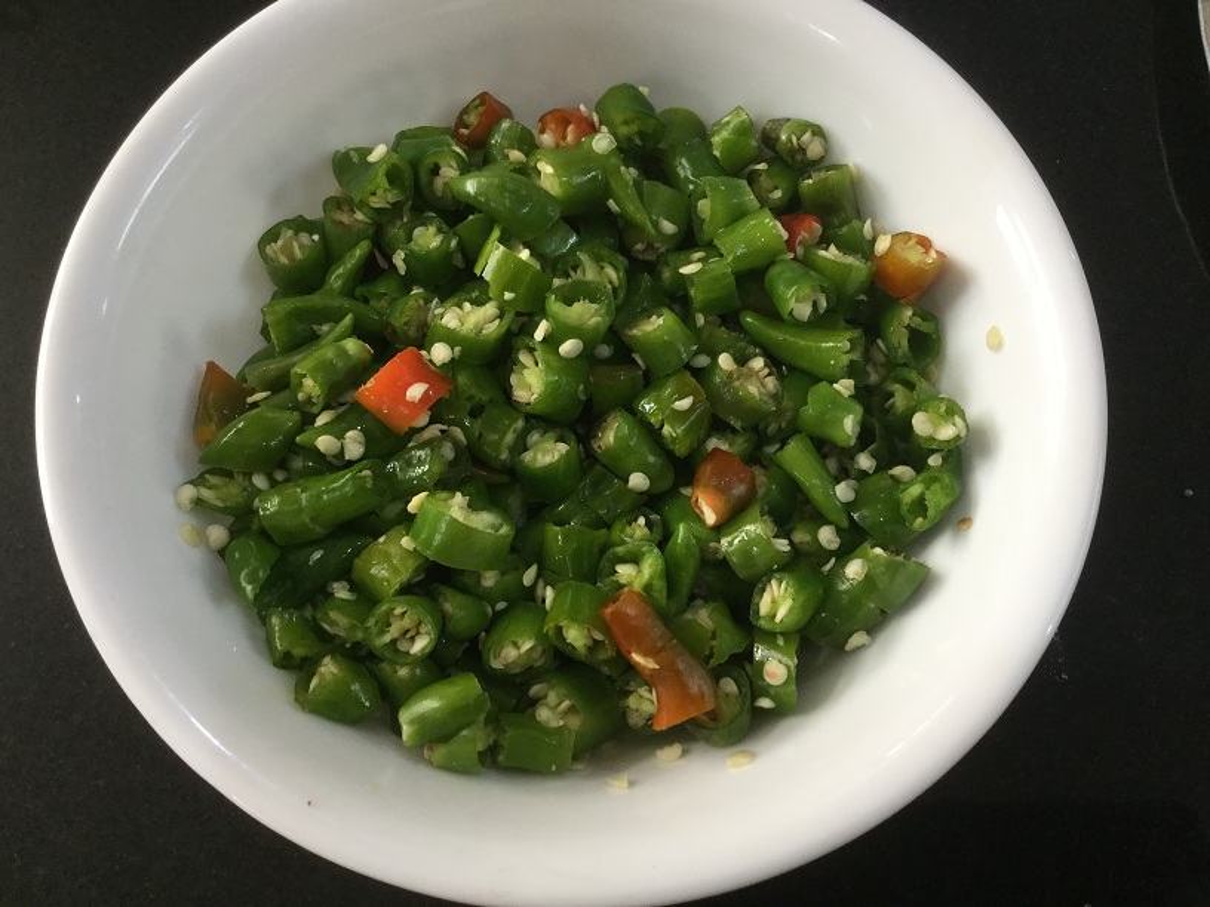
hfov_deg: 58.4
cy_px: 454
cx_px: 605
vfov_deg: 45.4
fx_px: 1084
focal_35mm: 31
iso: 100
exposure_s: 1/33
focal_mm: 3.3
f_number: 2.4
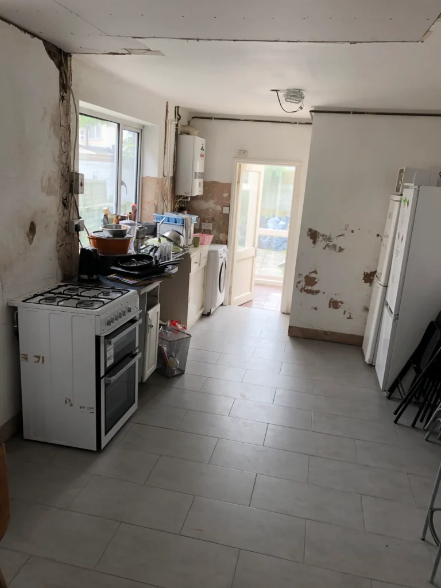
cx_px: 220
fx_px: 476
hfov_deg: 49.7
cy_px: 294
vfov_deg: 63.4
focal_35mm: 28
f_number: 1.8
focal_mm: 3.99
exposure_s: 1/120
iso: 50
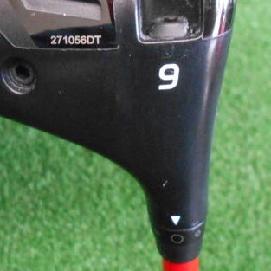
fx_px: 416
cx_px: 115
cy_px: 95
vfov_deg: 35.8
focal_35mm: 47
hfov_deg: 36.0
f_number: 3.2
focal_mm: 4.6
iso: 800
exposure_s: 1/40
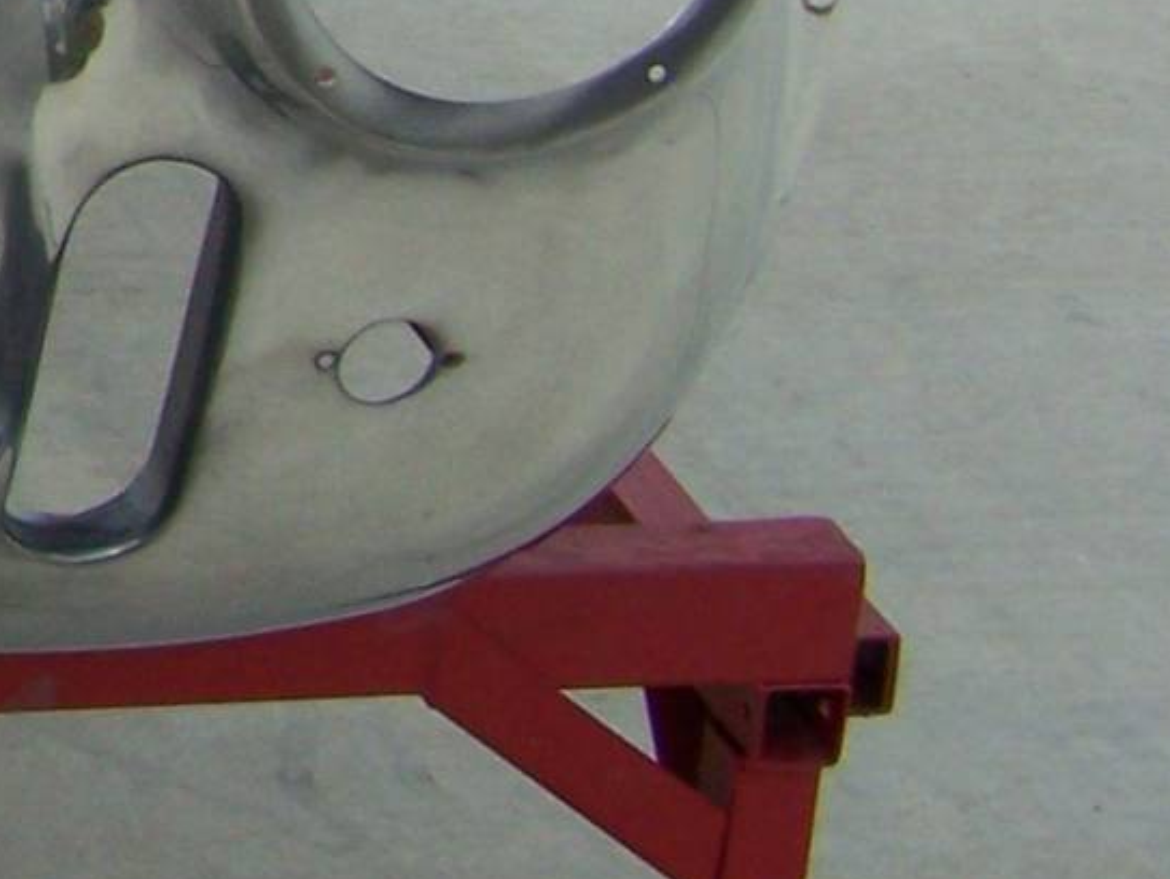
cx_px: -1290
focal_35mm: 168
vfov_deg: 8.6
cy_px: -527
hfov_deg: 10.6
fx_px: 5682
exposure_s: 1/800
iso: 100
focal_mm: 6.3
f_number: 5.6
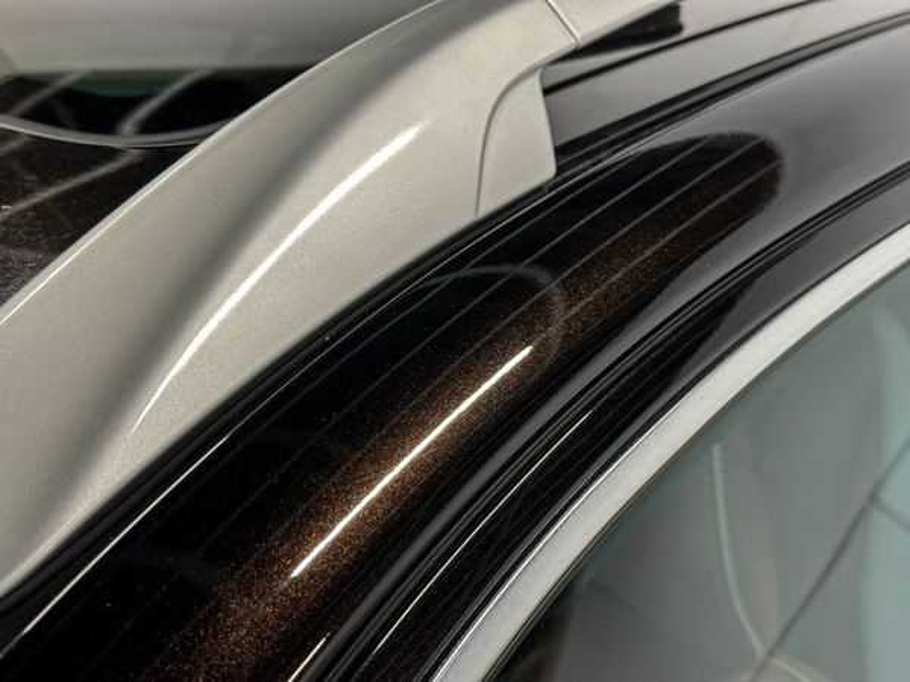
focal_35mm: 48
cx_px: 455
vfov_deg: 30.3
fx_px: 1262
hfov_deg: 39.7
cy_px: 341
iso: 125
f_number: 1.78
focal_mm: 6.86
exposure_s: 1/50
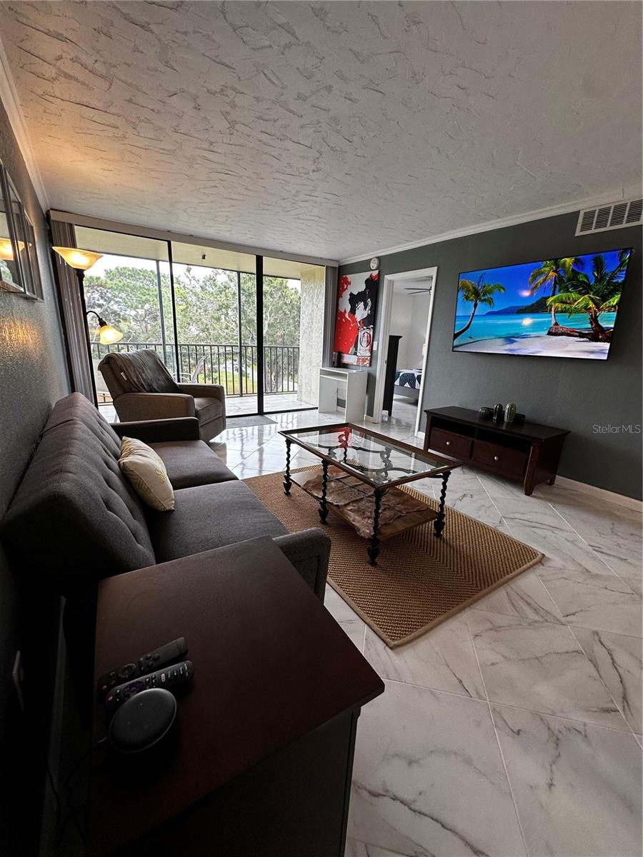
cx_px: 322
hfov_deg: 85.7
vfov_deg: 102.1
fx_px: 347
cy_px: 428
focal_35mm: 14
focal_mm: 2.22
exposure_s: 1/120
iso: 100
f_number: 2.2
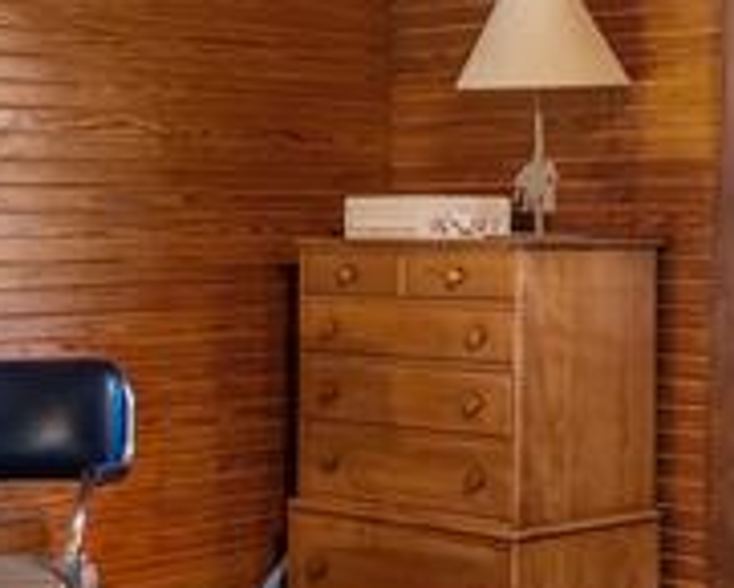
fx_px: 1847
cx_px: 754
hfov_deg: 21.6
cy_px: 215
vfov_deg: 18.1
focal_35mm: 85
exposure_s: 2.5
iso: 640
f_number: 8
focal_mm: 16
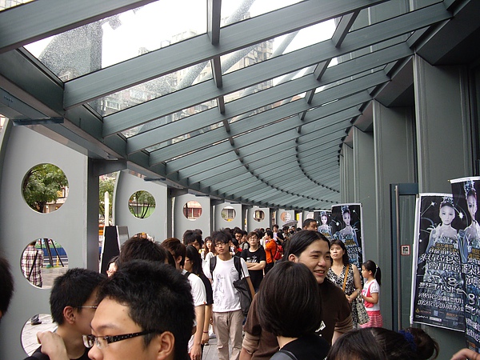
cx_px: 240
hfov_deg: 49.0
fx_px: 527
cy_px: 180
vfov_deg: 37.7
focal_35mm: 38
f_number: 2.8
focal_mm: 7.9
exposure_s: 1/80
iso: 200
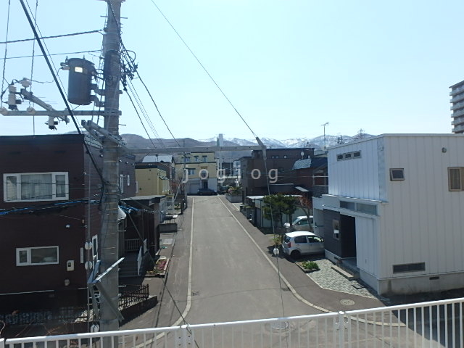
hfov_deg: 79.0
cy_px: 174
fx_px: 281
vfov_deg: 63.4
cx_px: 232
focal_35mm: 21
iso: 125
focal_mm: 3.7
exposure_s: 1/500
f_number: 6
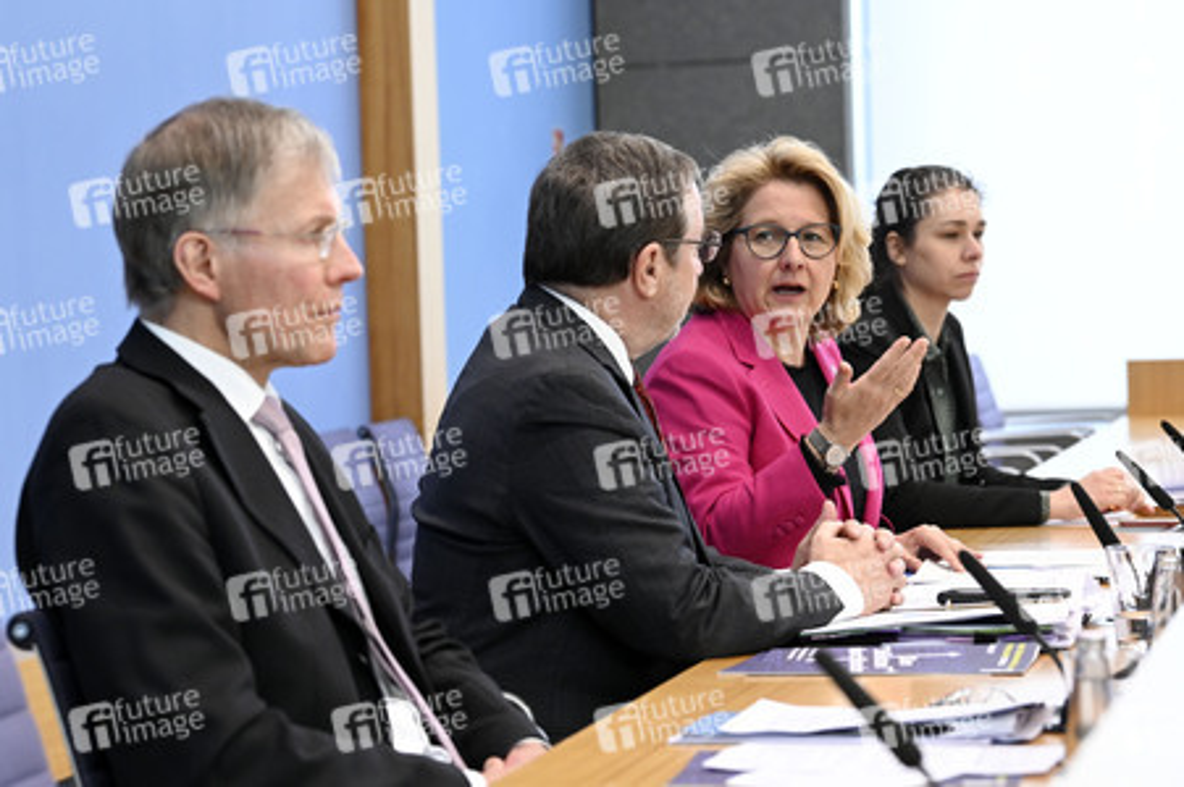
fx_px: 3451
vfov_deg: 13.0
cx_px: 592
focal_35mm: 105
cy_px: 394
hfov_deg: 19.5
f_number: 5.6
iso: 2500
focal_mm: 105
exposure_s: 1/400
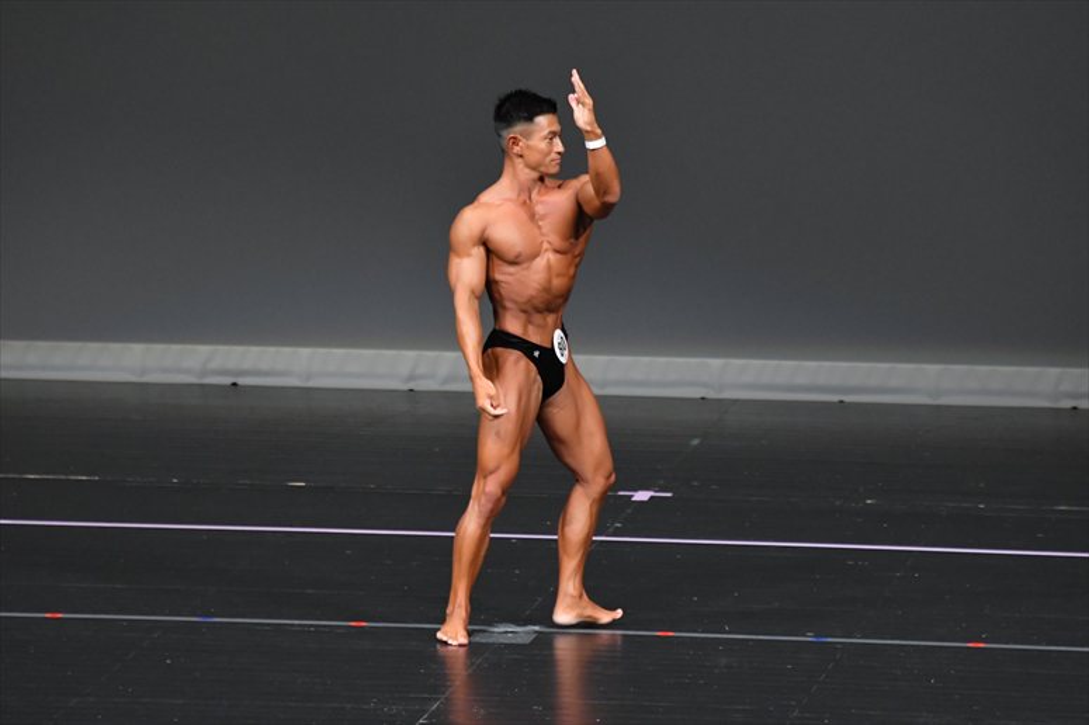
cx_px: 544
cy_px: 362
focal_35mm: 345
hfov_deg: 6.0
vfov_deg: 4.0
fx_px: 10431
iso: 4000
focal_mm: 230
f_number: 5.6
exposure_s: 1/400
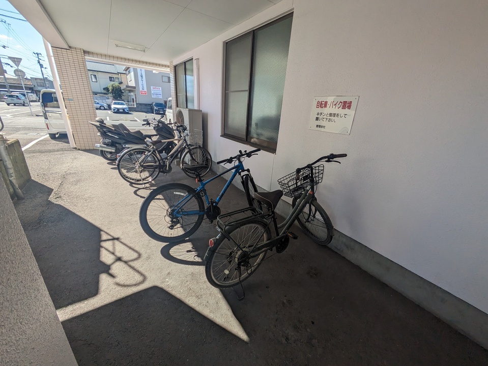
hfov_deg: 102.0
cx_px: 244
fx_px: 197
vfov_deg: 85.7
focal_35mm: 14
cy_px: 183
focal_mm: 1.83
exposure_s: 1/830
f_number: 2.2
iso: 45
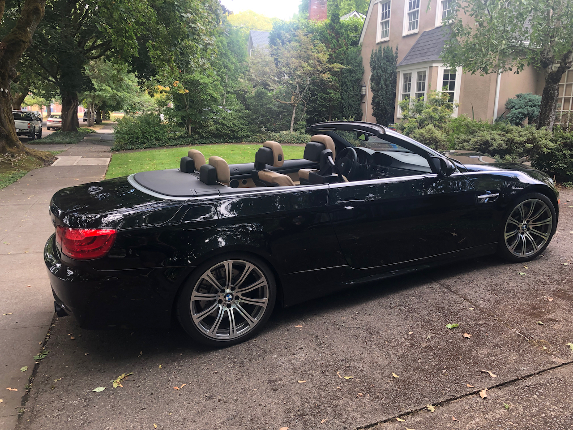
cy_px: 215
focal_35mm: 28
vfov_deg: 49.7
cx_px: 286
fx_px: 463
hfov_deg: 63.4
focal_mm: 4
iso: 50
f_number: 1.8
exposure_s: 1/120
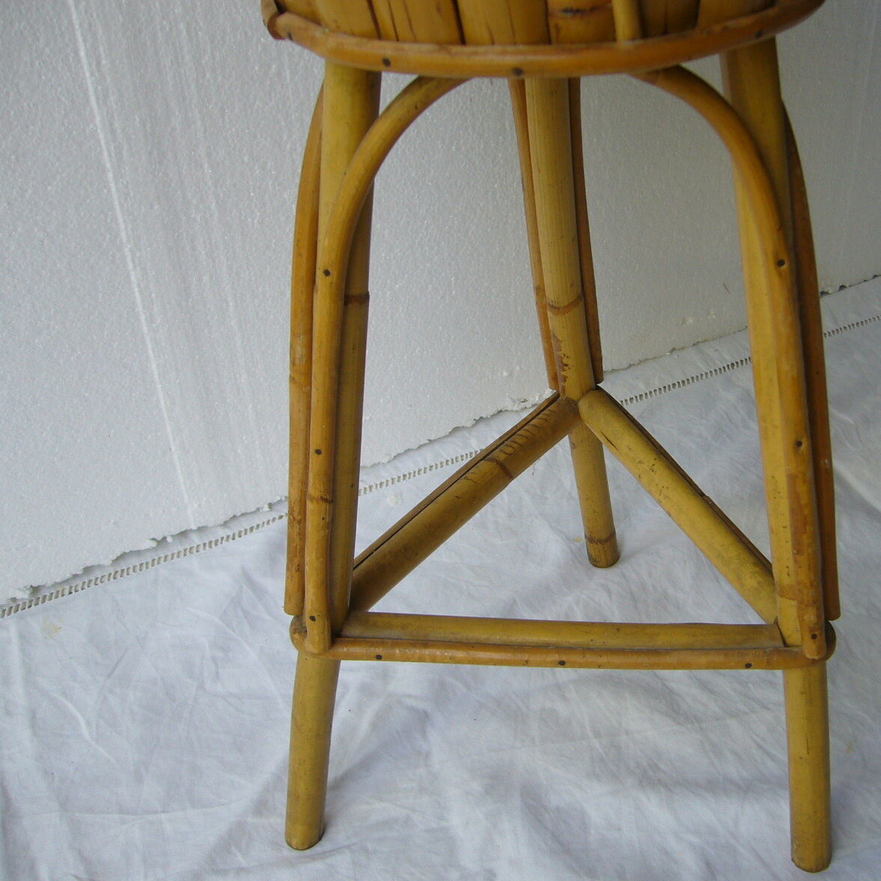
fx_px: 1209
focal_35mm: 42
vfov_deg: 40.0
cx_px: 563
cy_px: 446
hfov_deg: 39.7
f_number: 2.8
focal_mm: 5.8
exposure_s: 1/100
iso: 80
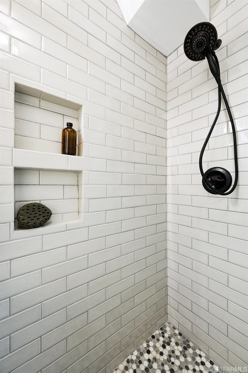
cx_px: 124
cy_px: 186
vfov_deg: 104.3
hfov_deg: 81.1
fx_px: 145
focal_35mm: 14
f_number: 6.3
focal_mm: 14
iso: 400
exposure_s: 1/20
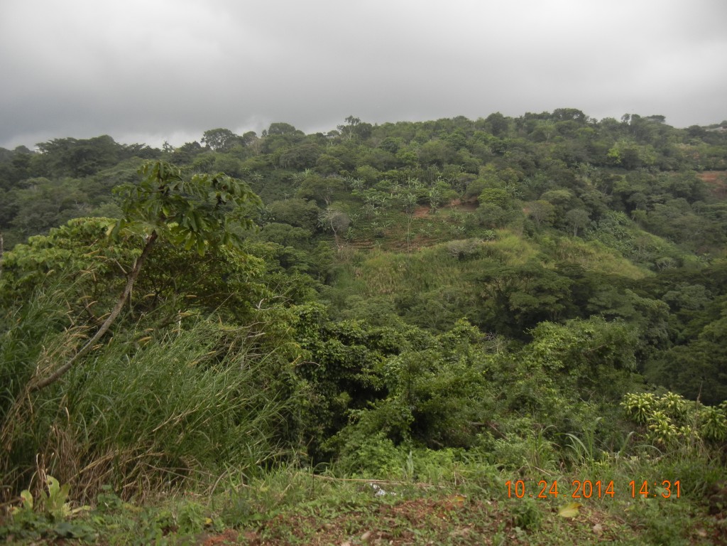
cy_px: 273
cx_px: 364
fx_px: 630
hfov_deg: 60.0
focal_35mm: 30
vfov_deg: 46.8
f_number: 3.5
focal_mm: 5.4
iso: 160
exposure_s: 1/248
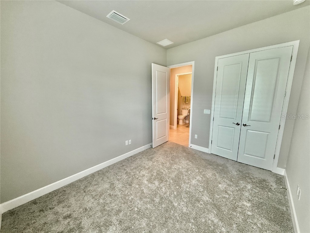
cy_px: 116
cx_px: 155
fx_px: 125
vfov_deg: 85.7
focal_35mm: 14
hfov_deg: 102.1
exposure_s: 1/60
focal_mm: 2.22
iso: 250
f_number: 2.2
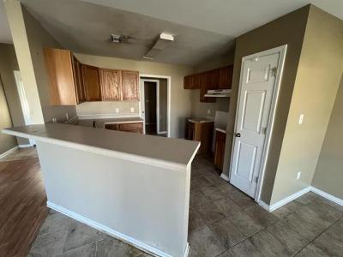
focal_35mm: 13
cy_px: 128
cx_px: 172
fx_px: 129
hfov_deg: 106.2
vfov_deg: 89.9
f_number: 1.8
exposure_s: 1/60
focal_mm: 1.57
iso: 250
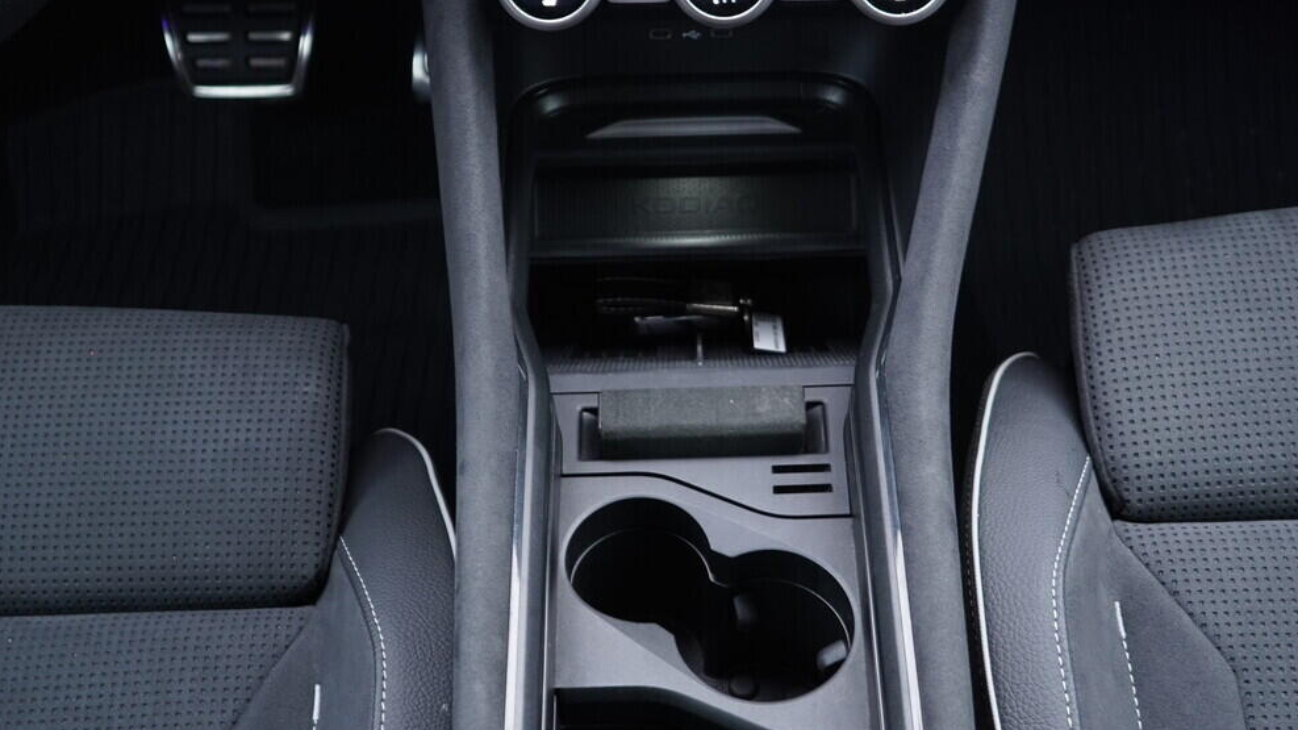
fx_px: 1893
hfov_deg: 37.8
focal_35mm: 55
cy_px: 335
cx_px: 686
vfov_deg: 21.8
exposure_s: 1/40
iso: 400
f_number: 2.8
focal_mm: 24
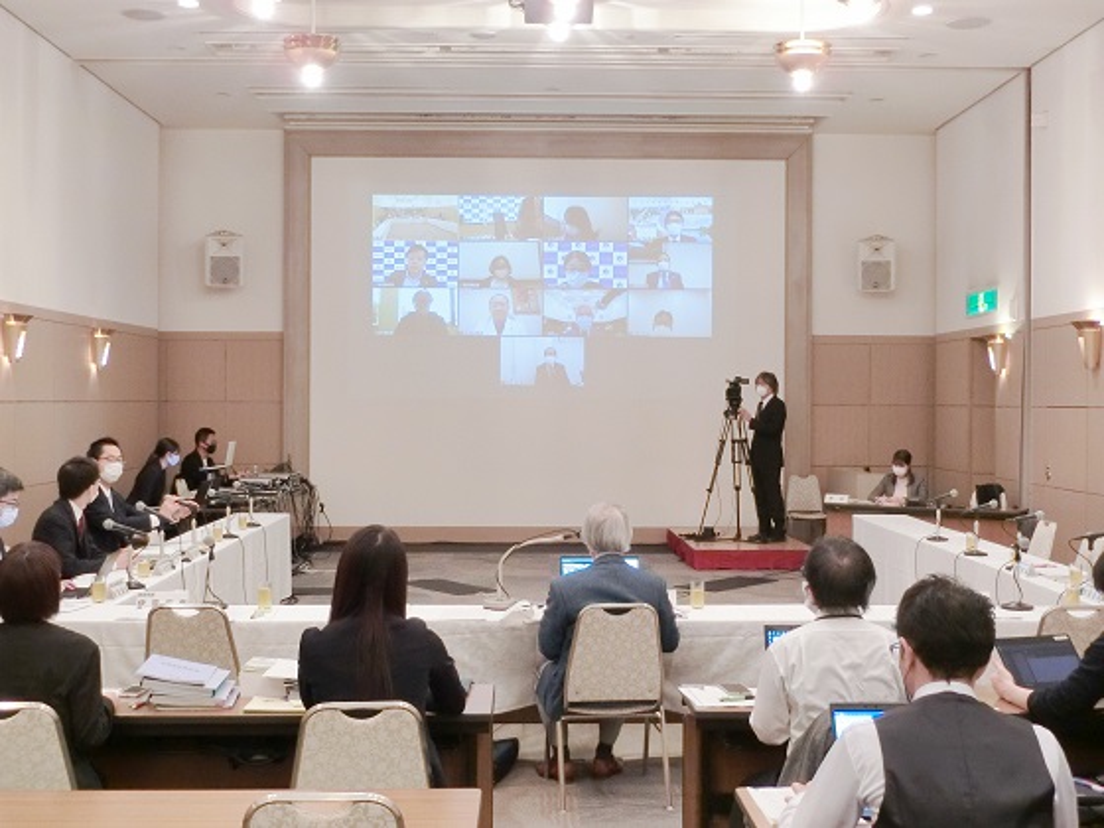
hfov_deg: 42.1
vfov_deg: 32.2
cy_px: 414
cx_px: 552
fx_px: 1435
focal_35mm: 45
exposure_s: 1/30
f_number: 4.4
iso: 640
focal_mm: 8
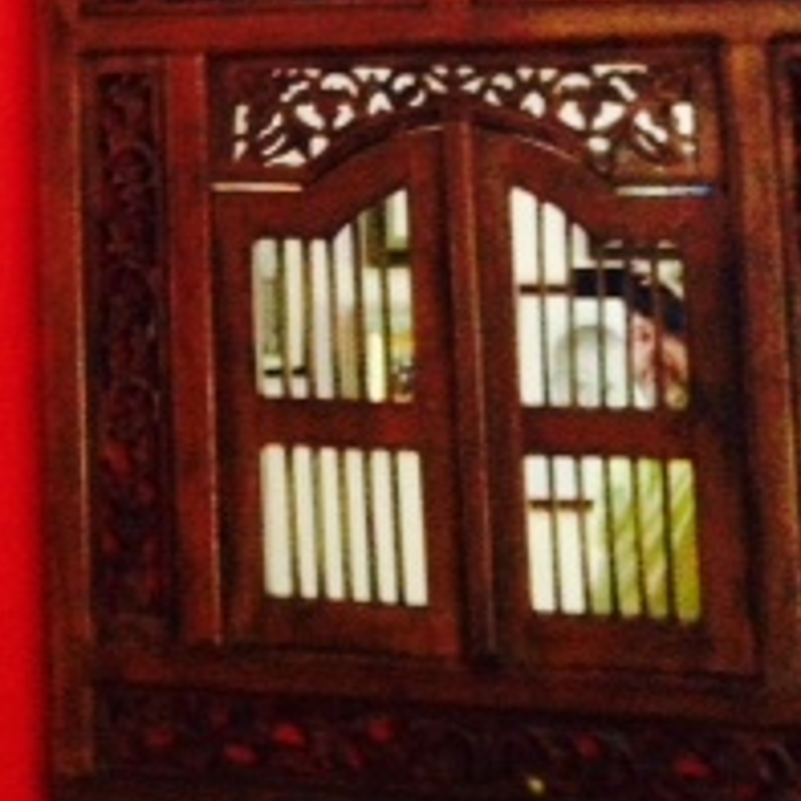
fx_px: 2487
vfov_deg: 17.7
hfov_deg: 17.3
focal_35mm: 95
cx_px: -195
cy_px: -61
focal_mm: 4.12
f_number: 2.4
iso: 800
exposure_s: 1/15
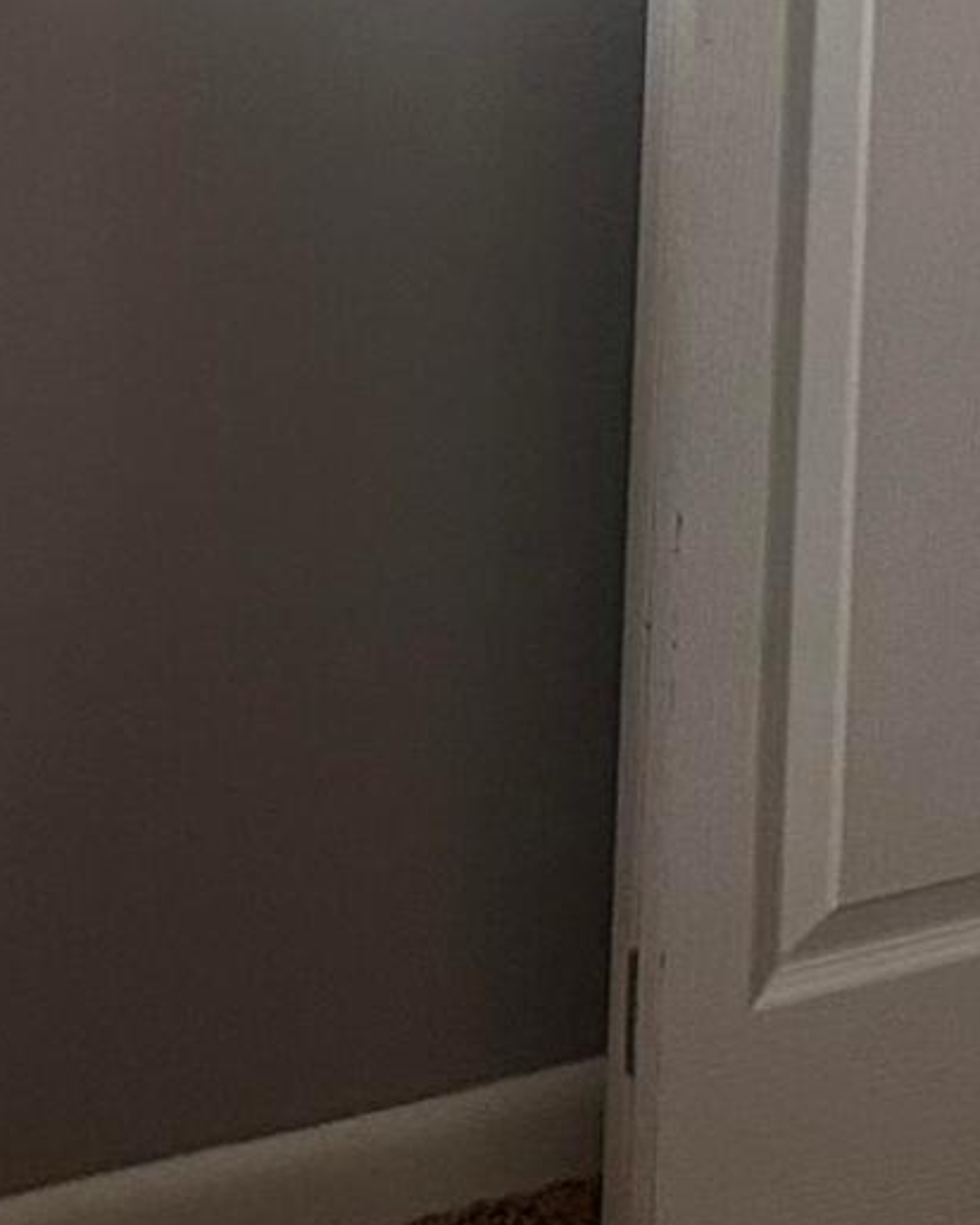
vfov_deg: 13.2
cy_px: -992
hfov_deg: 10.0
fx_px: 4749
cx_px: 2483
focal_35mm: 131
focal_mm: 6.86
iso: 200
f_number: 1.78
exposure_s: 1/60
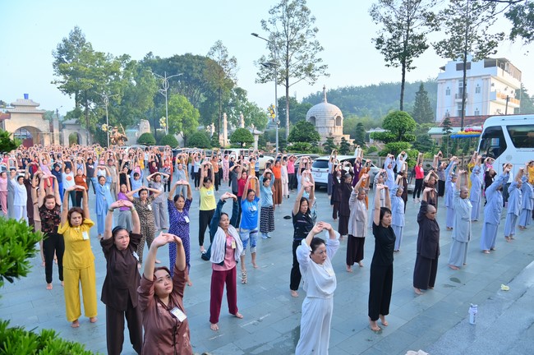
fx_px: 356
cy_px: 178
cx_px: 267
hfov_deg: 73.8
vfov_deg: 53.0
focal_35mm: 24
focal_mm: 24
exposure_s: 1/125
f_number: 5.6
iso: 200
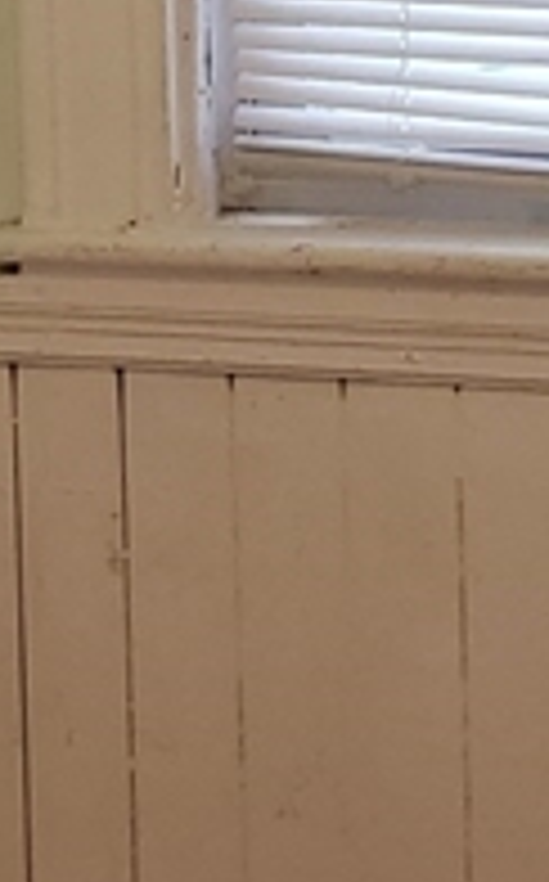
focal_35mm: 144
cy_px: -22
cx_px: 126
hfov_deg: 9.1
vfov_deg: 14.3
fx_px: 3457
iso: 320
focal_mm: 4.3
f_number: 2.4
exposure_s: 1/60
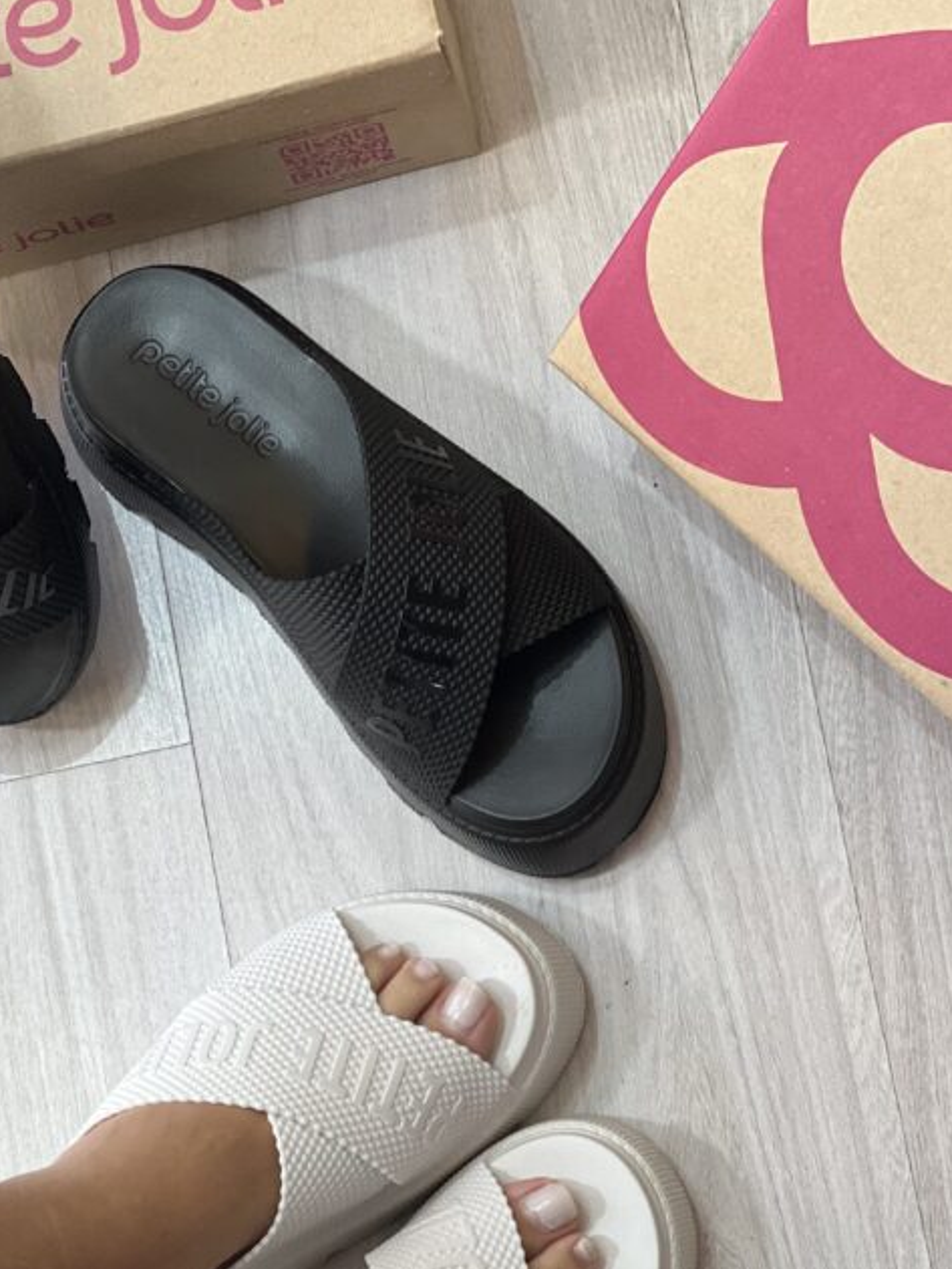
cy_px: 869
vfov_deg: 17.2
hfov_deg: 13.0
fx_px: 4177
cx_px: 264
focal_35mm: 114
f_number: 2.8
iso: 160
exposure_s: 1/120
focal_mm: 9
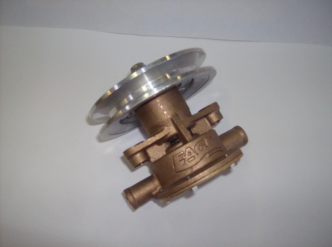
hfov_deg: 51.5
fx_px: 345
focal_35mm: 36
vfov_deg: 39.5
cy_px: 124
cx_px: 166
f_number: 2.8
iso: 200
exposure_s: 1/60
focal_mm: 6
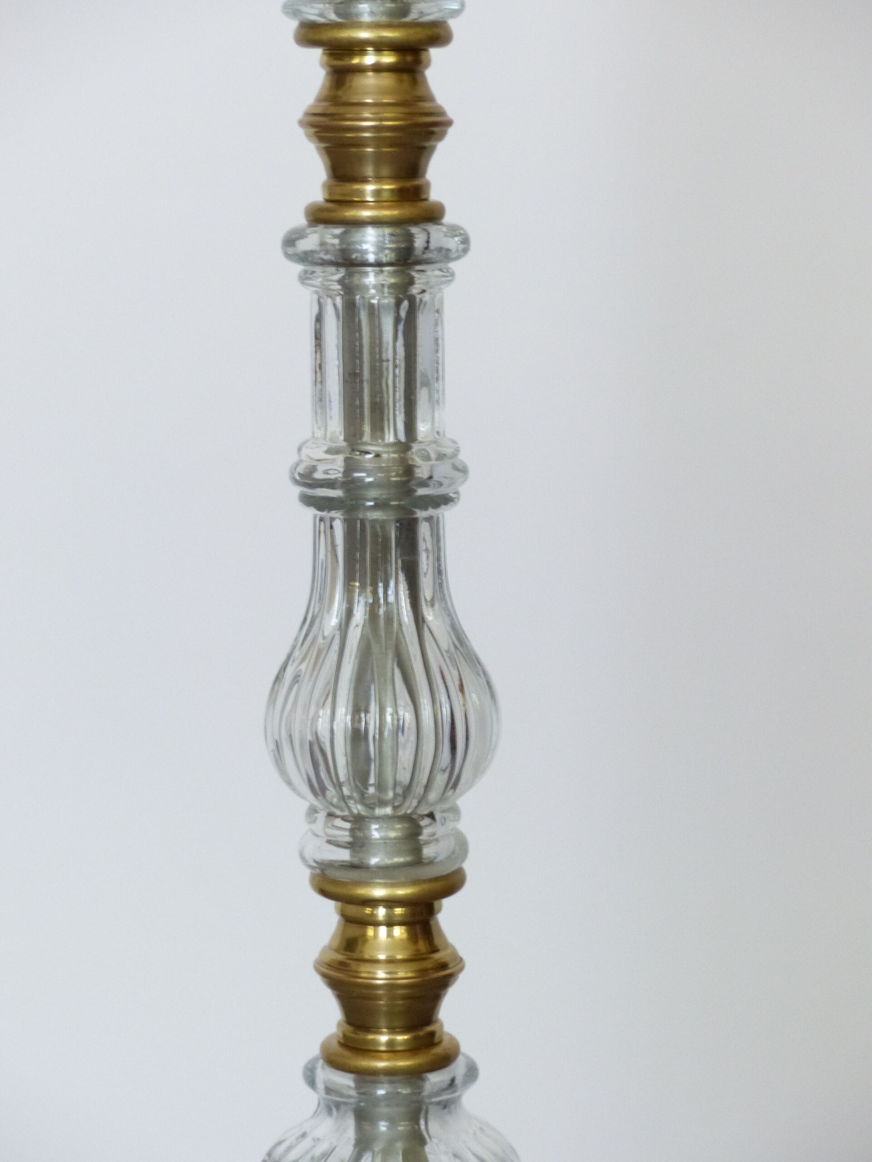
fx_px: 4064
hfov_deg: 12.2
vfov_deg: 16.3
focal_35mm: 121
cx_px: 436
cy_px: 581
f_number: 2.8
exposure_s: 1/10
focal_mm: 21.8
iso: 400
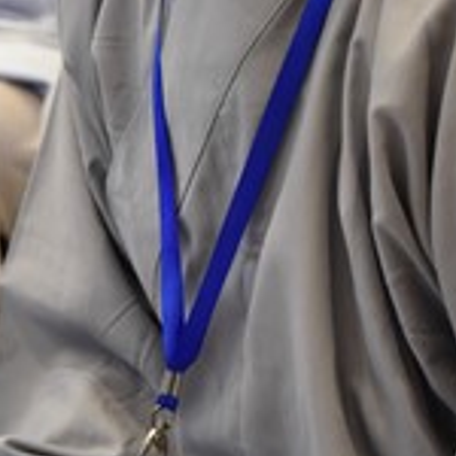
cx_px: 213
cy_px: 12
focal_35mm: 229
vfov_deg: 7.6
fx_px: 3413
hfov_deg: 7.6
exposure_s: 1/25
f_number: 7.1
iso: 3200
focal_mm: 62
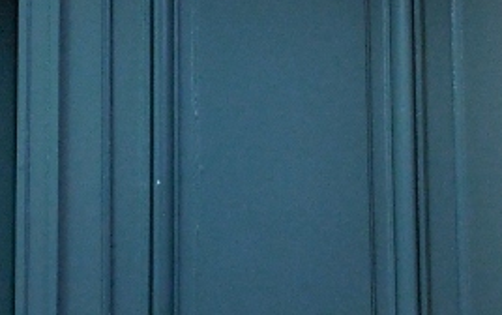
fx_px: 2109
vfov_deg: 8.4
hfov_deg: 13.5
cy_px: -122
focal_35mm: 154
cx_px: 49
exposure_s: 1/250
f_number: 4.5
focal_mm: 11
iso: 800
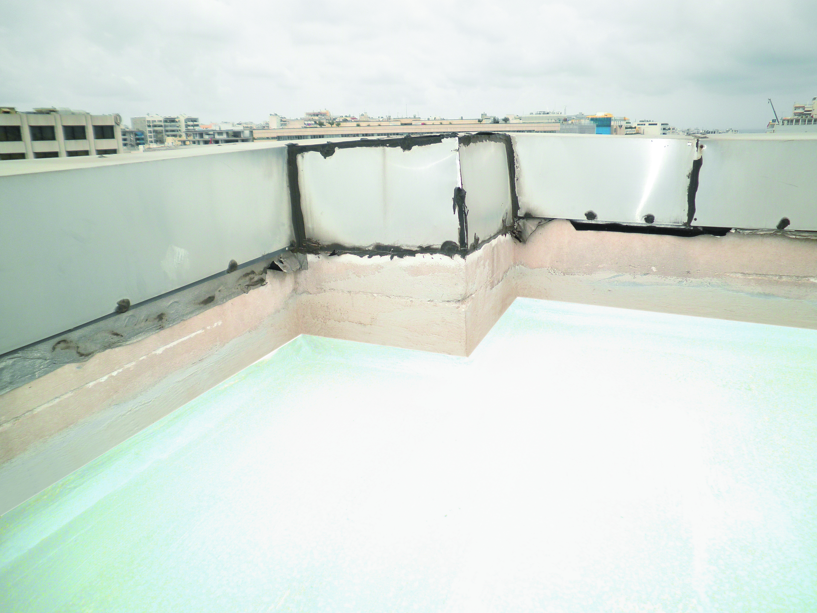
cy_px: 306
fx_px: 614
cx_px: 408
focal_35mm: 26
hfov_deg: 67.3
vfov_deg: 53.1
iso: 64
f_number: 2.6
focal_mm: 4.7
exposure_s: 1/320
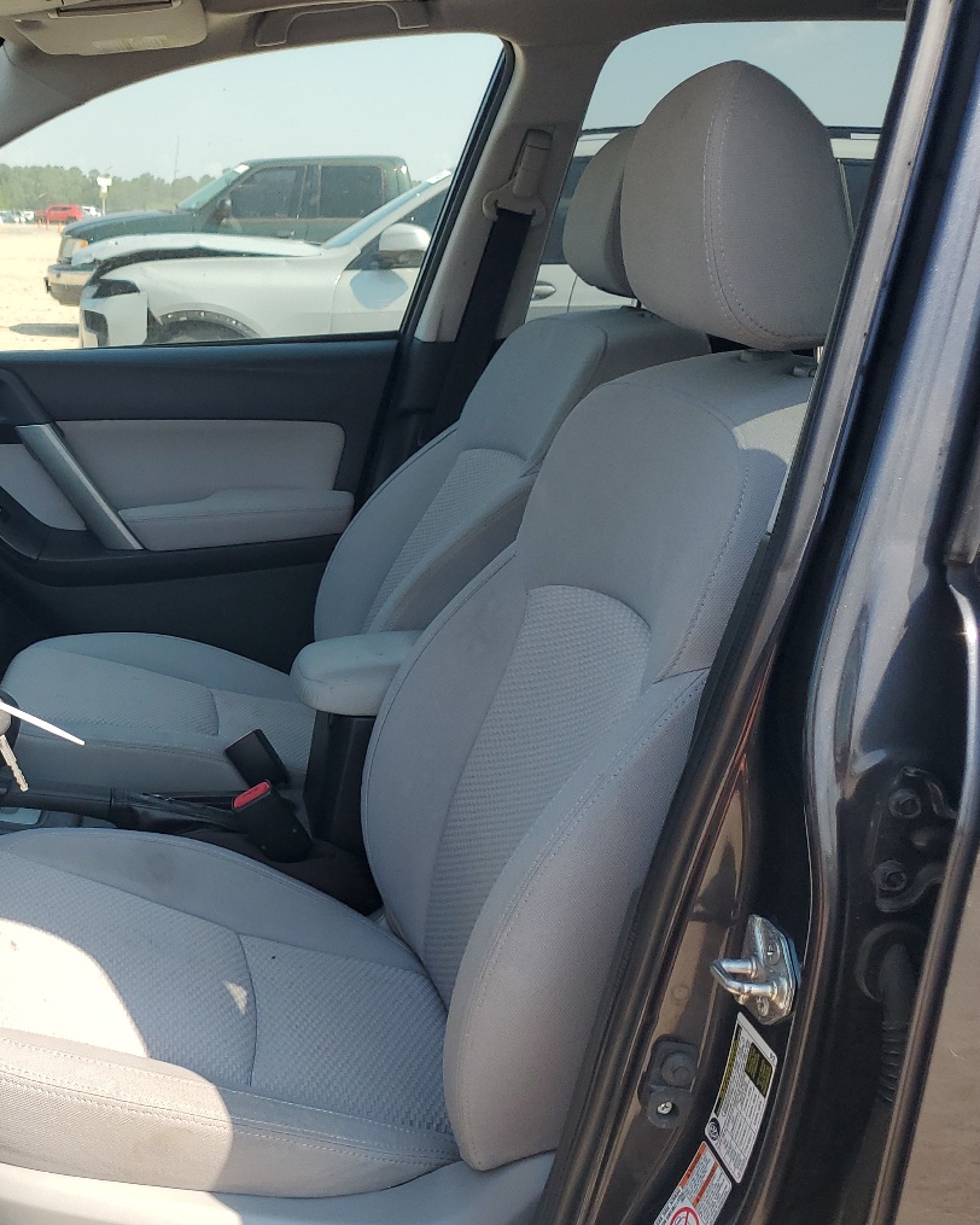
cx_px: 105
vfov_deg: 45.7
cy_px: 702
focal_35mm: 40
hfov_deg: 35.2
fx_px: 1450
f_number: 1.5
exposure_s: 1/1250
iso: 50
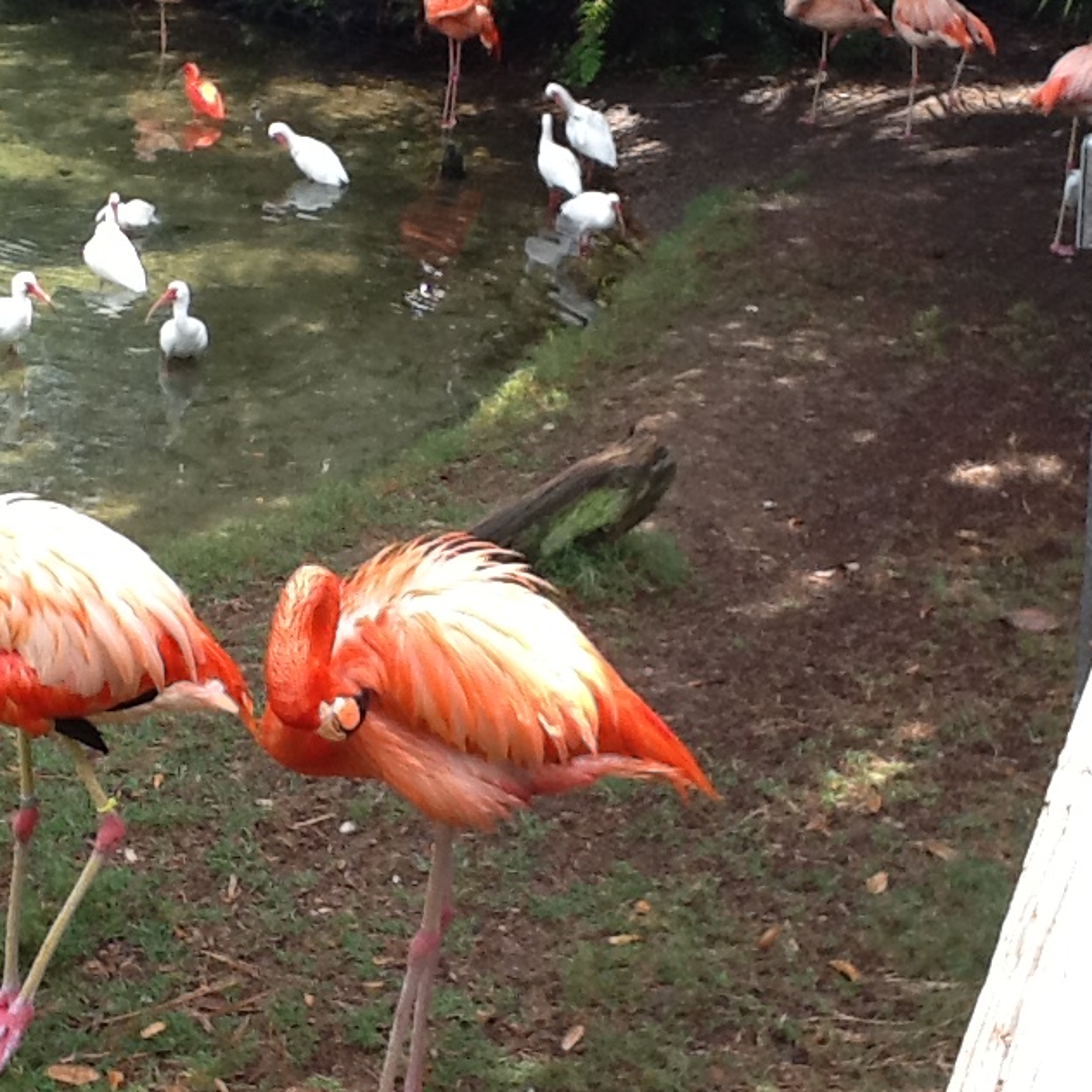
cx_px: 377
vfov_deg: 39.1
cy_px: 483
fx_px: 1535
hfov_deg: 38.8
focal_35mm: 43
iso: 64
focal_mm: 2.03
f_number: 2.4
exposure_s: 1/307
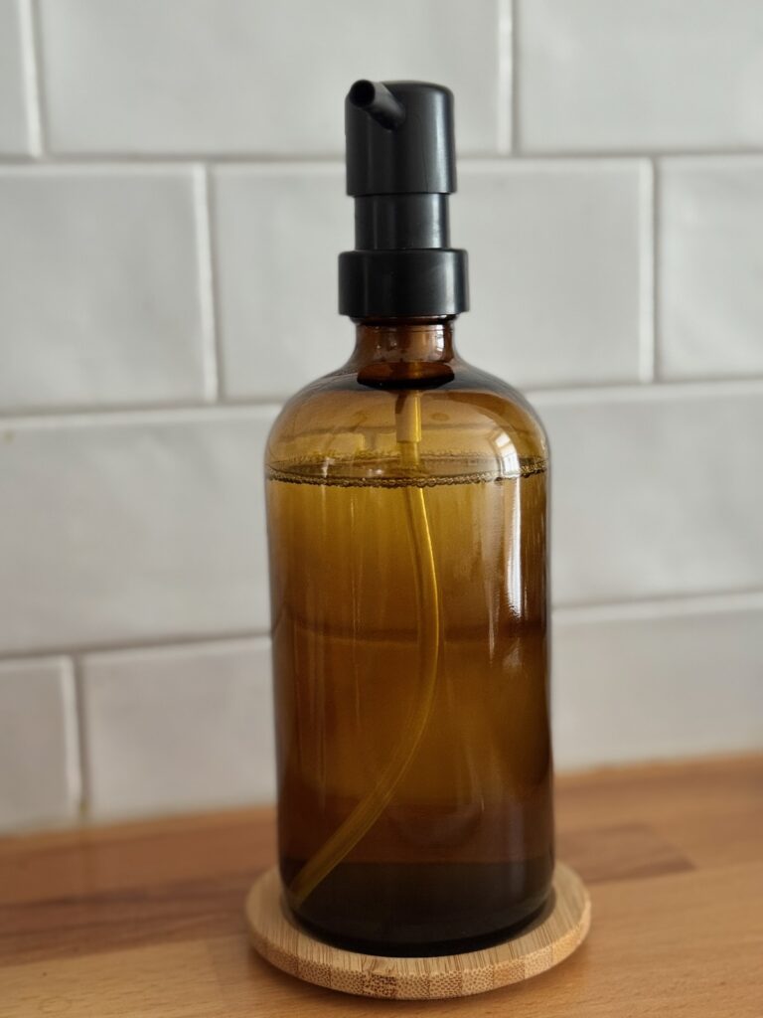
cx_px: 382
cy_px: 509
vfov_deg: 39.7
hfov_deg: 30.3
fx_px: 1411
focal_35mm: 48
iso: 500
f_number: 1.78
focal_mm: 6.76
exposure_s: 1/40
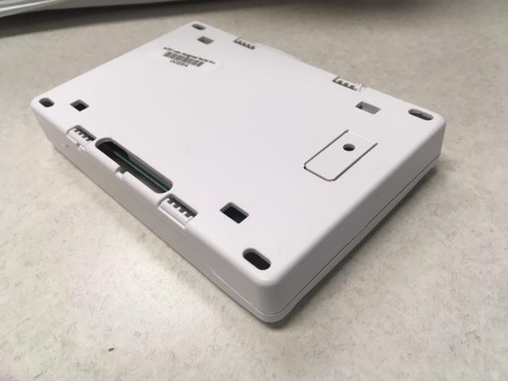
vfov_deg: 48.2
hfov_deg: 61.7
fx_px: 426
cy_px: 190
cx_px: 254
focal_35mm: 29
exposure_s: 1/30
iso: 32
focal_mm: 4.15
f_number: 2.2
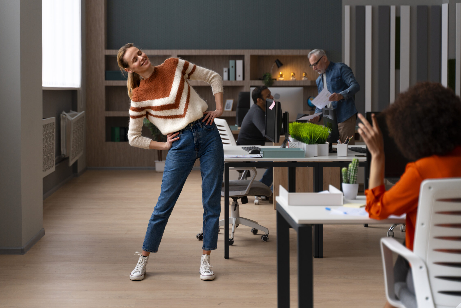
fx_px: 756
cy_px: 154
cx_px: 230
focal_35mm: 59
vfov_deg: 23.0
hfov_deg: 33.9
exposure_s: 1/160
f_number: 2.8
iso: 500
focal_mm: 59
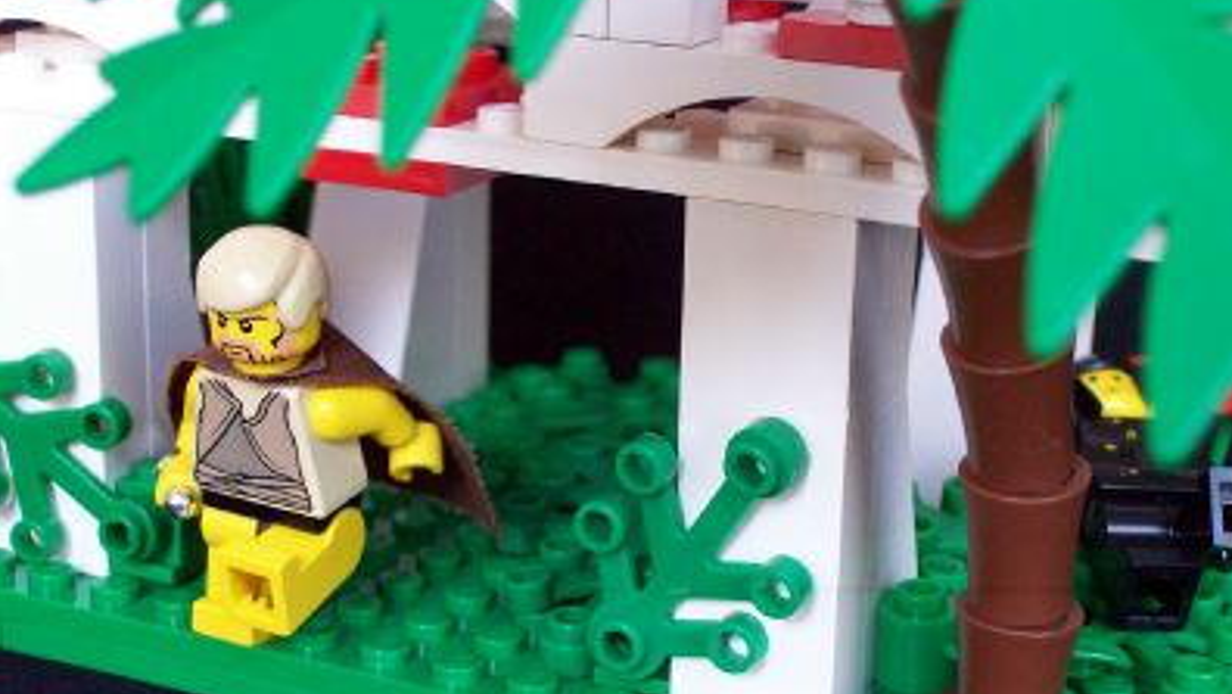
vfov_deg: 15.7
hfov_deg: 27.5
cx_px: 619
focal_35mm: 77
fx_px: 2516
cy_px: 369
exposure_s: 1/16.9
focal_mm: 11.6
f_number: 3.8
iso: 160
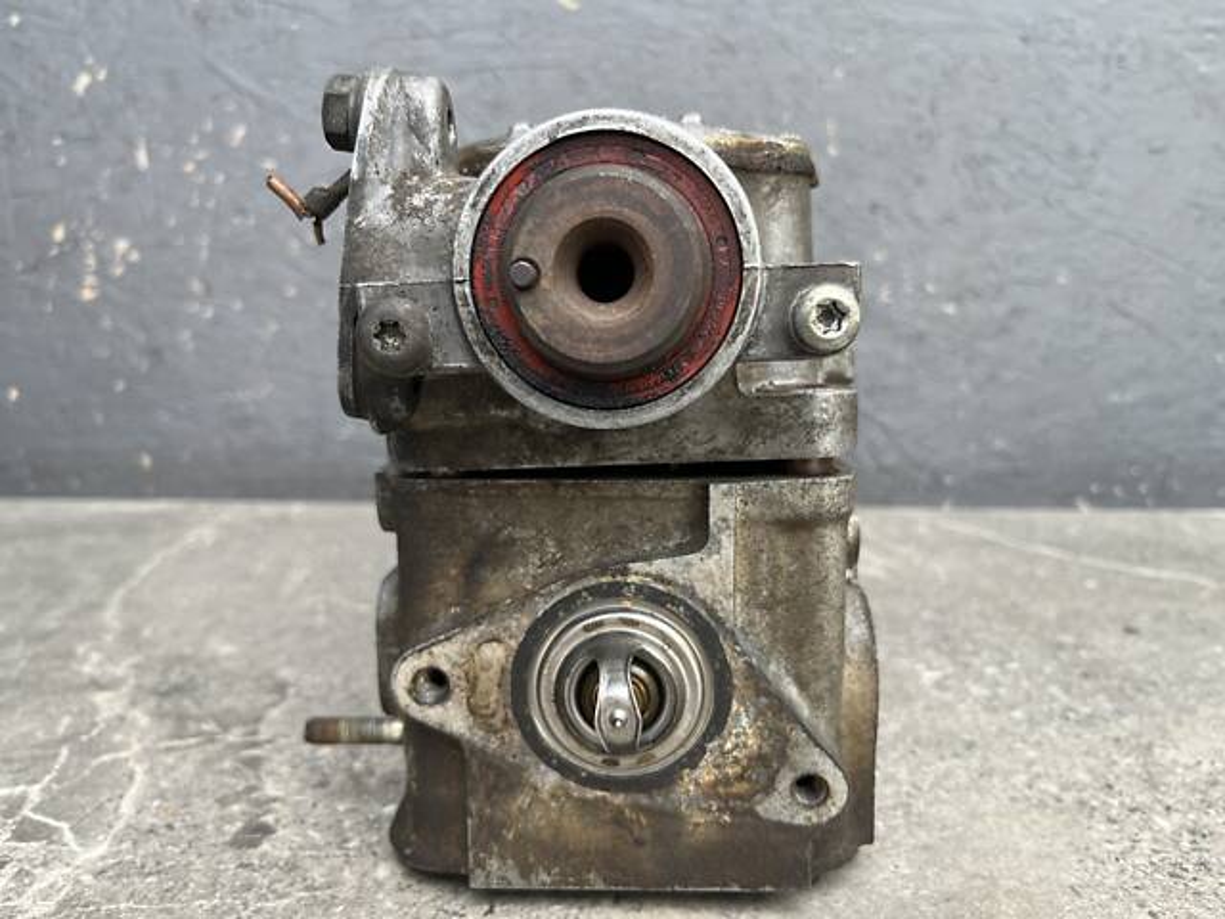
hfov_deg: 67.3
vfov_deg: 53.1
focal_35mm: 26
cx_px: 612
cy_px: 460
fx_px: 920
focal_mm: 5.1
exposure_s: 1/252
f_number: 1.6
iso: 40
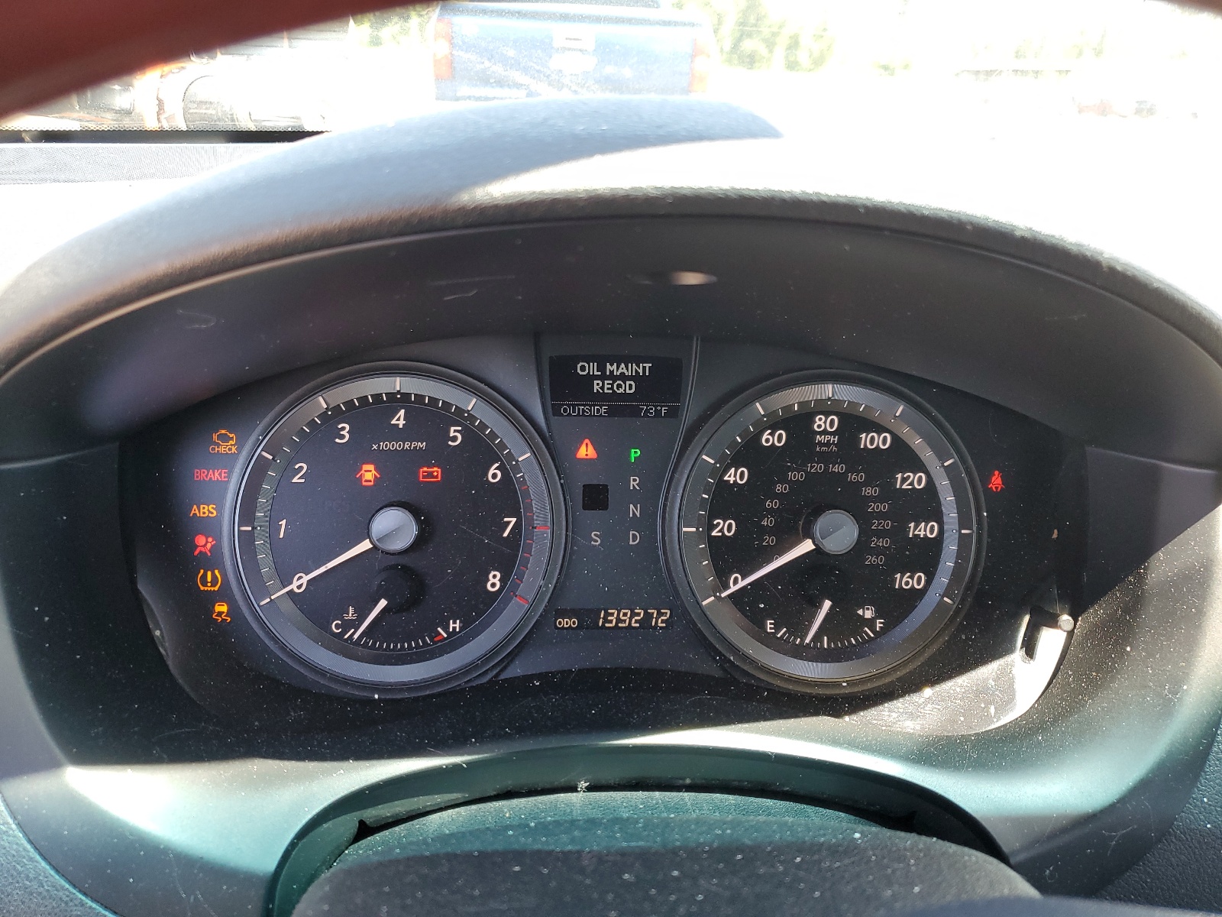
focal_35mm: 26
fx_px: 918
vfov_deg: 53.1
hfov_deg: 67.3
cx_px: 611
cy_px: 458
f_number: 1.5
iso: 73
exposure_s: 1/120
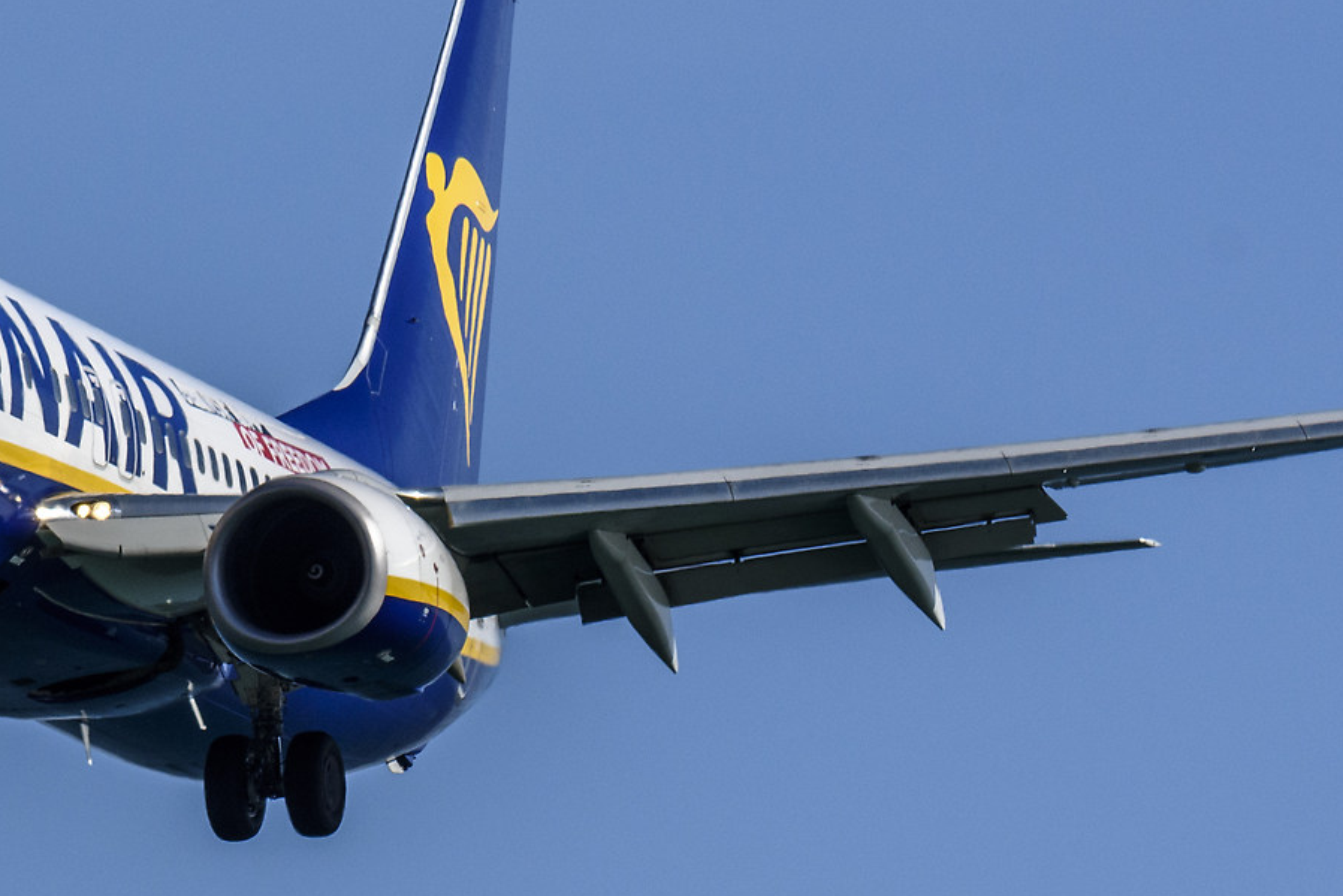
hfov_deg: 2.0
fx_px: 38876
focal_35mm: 1042
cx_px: -111
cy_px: 449
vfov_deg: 1.3
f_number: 9
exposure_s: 1/1000
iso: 200
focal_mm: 260
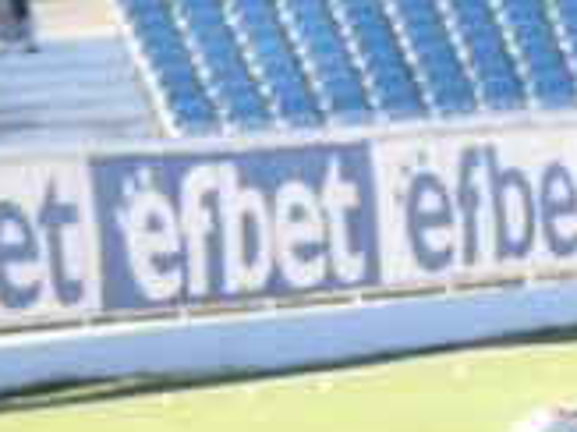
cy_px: 655
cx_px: 910
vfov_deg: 2.7
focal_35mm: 559
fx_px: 9311
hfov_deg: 3.5
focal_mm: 100
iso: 400
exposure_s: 1/800
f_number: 4.8
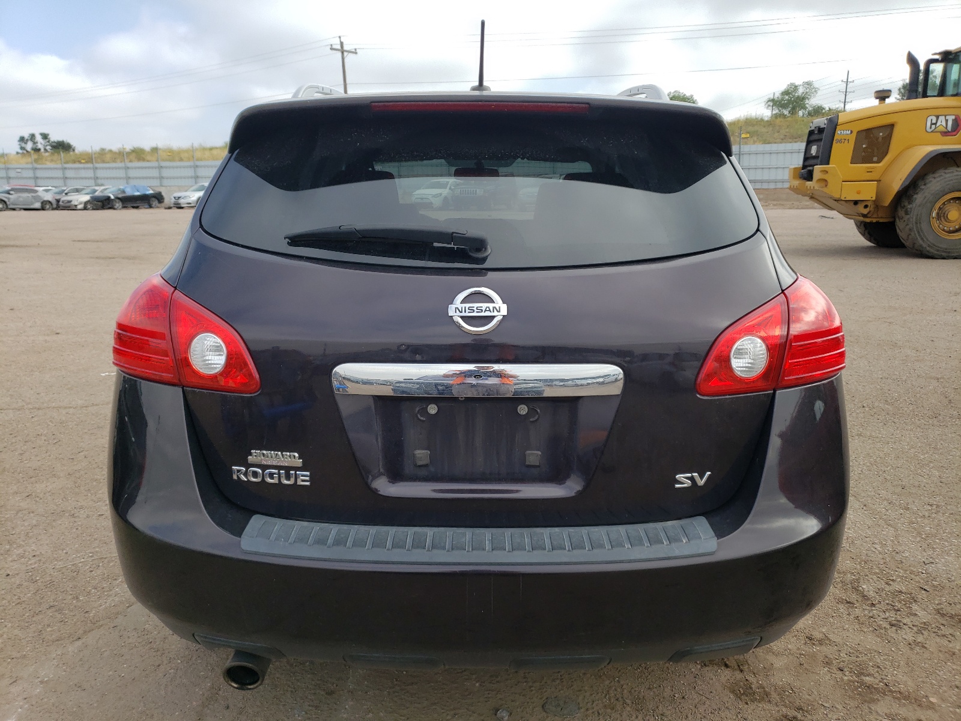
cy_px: 360
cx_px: 480
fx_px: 722
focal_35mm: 26
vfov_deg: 53.1
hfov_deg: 67.3
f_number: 1.5
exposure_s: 1/1250
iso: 50
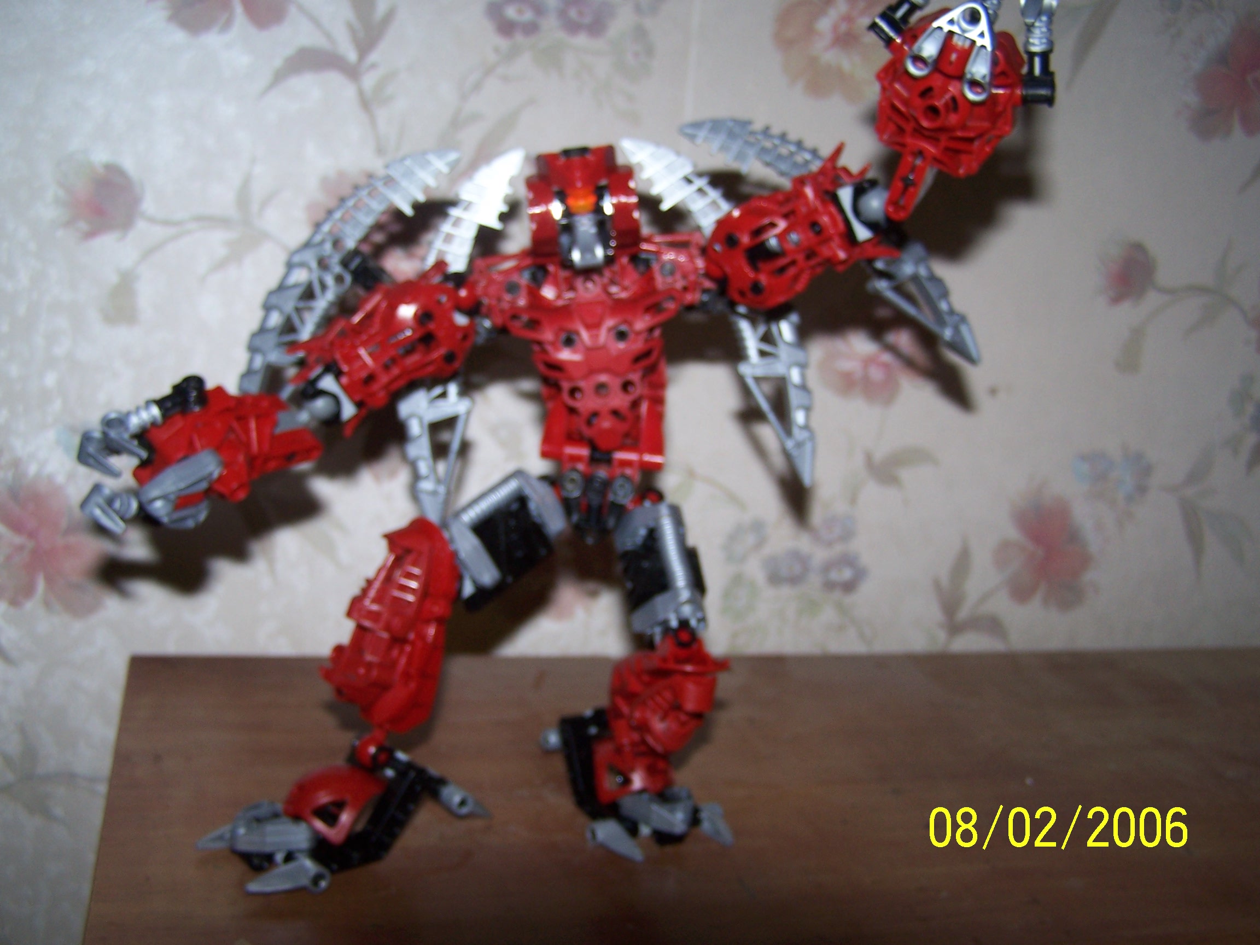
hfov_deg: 49.0
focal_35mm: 38
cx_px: 630
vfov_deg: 37.7
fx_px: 1383
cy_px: 472
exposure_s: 1/60
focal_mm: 6.3
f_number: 2.8
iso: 80
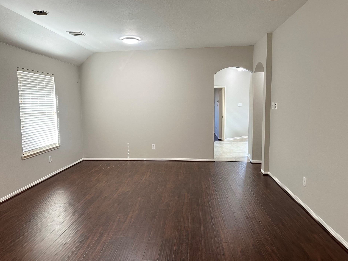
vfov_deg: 53.1
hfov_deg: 67.2
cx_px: 161
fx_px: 261
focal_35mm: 26
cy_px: 131
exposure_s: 1/60
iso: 125
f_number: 1.78
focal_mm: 6.86
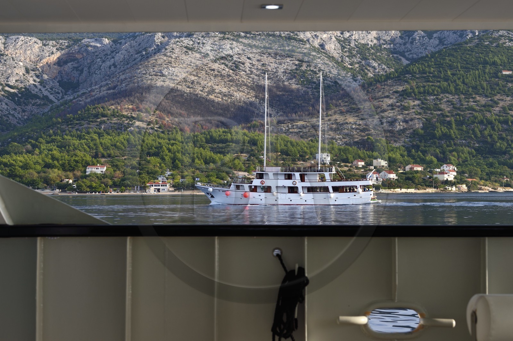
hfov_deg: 28.9
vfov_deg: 19.4
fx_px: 997
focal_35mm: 70
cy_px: 170
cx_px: 256
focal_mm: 70
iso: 200
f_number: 8
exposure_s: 1/320
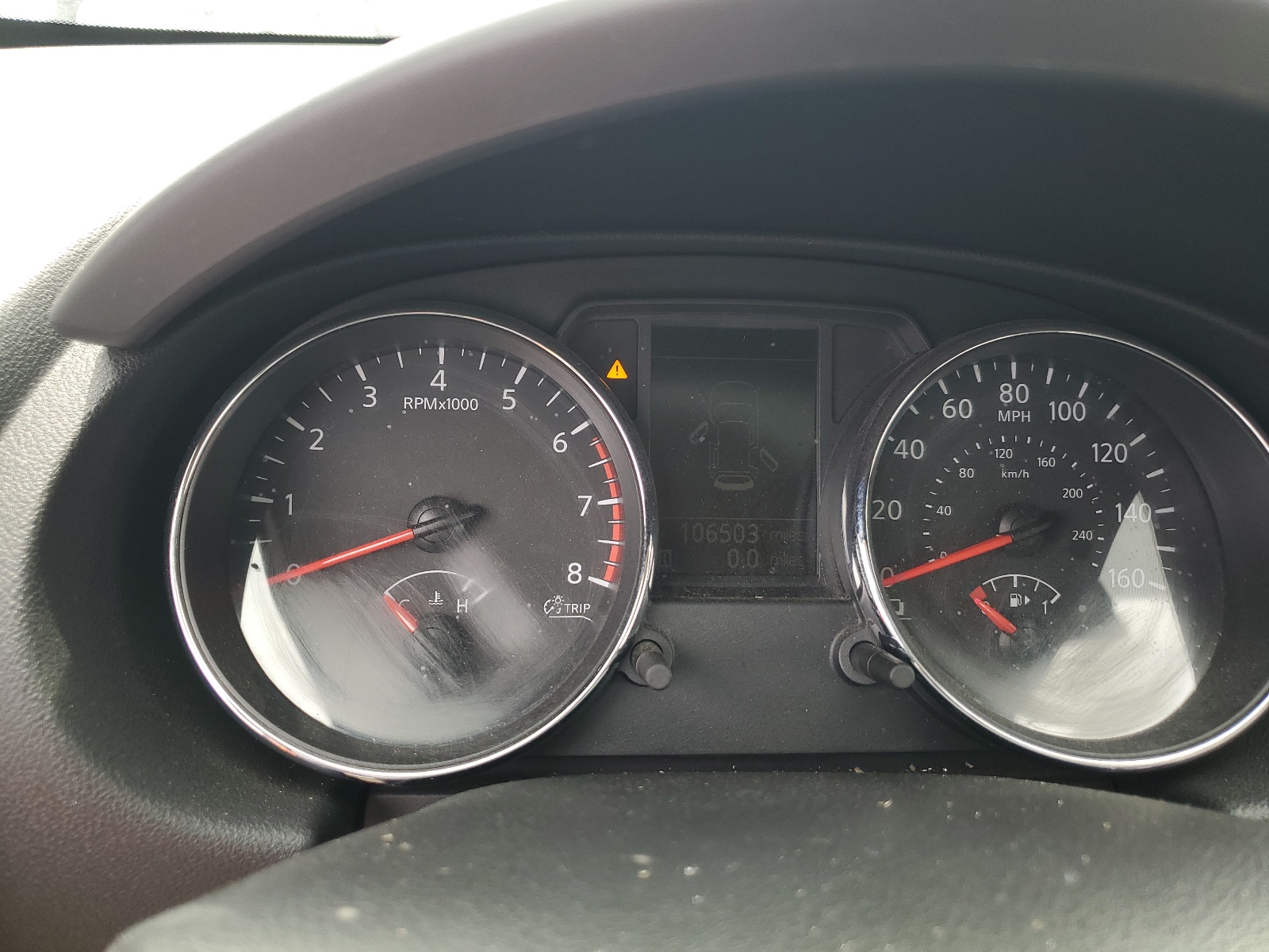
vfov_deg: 53.1
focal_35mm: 26
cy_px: 476
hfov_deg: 67.3
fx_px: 953
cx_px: 634
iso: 50
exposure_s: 1/172
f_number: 1.5
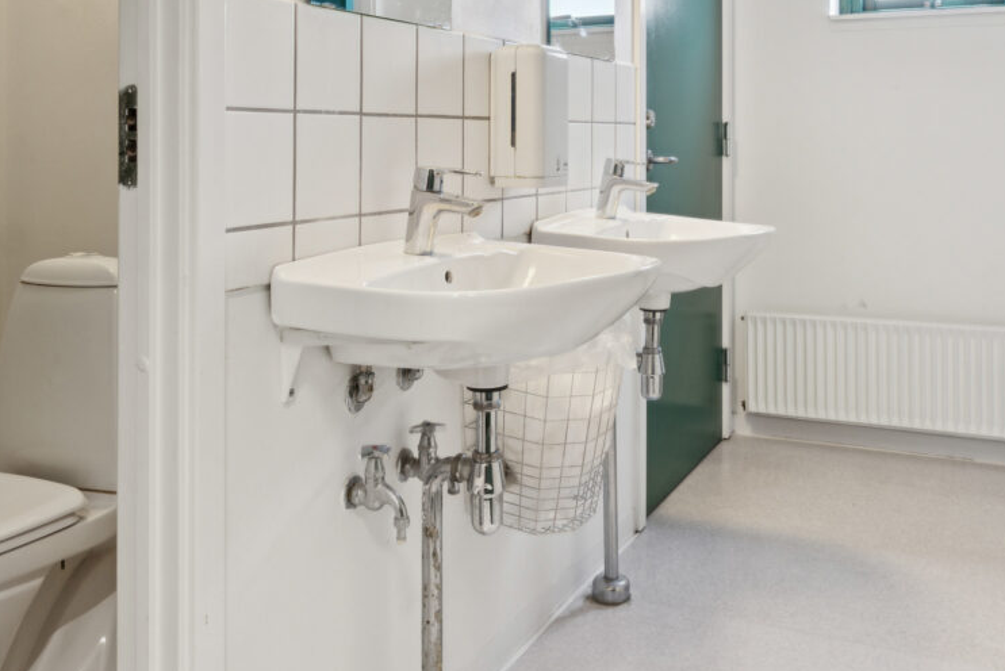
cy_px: 141
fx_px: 974
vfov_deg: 36.8
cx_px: 561
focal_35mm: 35
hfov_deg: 54.4
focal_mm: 13
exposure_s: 1/13
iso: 200
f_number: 8
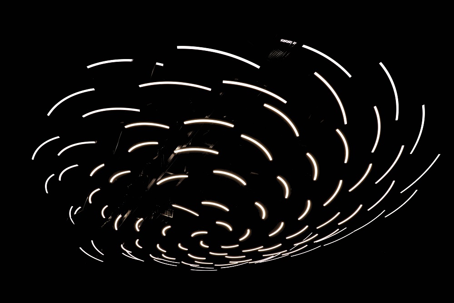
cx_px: 227
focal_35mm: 20
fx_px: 252
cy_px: 152
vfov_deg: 61.9
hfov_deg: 84.0
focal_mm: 20
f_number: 7.1
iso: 200
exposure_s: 1/4
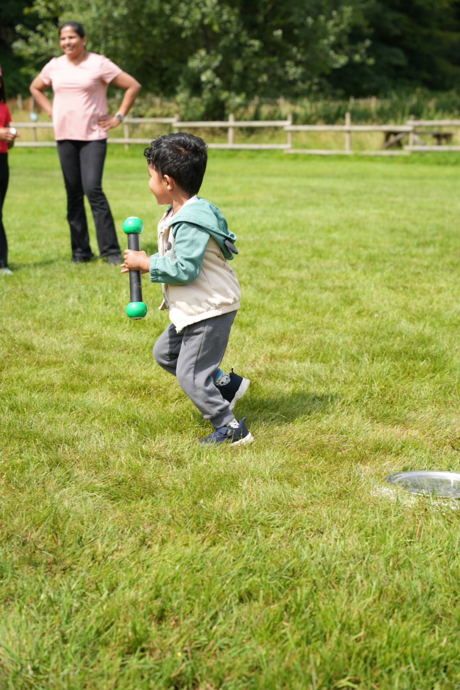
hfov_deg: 19.5
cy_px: 345
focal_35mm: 70
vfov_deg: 28.8
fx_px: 1342
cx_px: 230
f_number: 5
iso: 250
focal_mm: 70
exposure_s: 1/800
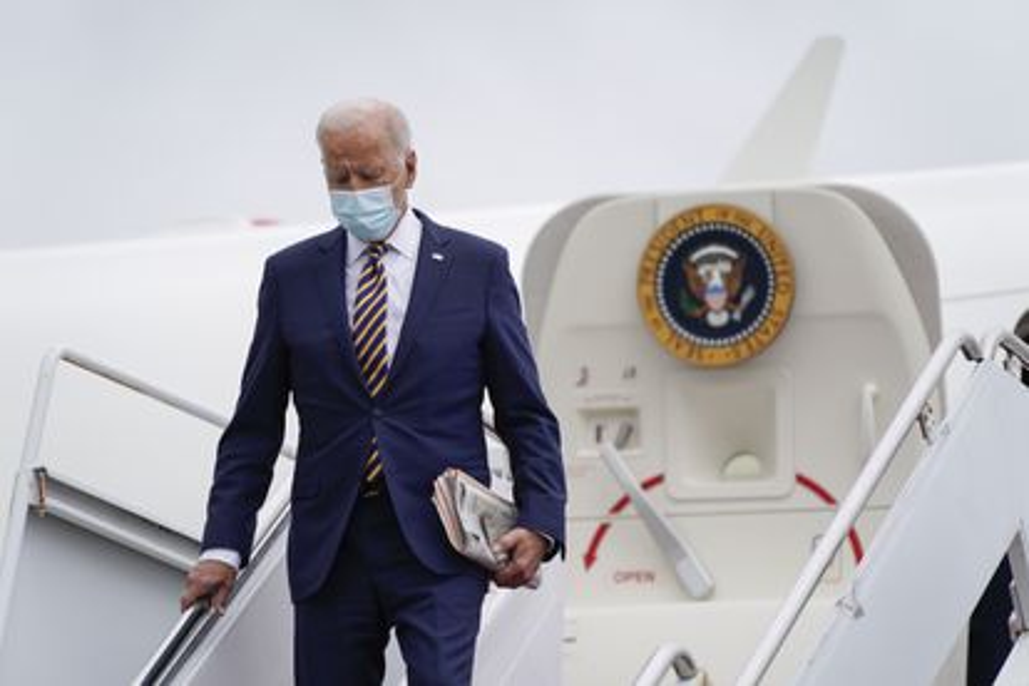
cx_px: 514
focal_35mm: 280
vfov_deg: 4.9
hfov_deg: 7.4
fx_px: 8003
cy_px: 343
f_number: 4
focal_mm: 280
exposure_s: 1/1000
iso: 125
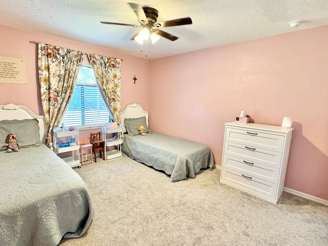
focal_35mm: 18
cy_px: 121
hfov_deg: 87.6
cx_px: 151
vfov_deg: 71.6
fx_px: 171
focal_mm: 2.22
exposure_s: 1/60
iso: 320
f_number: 2.2
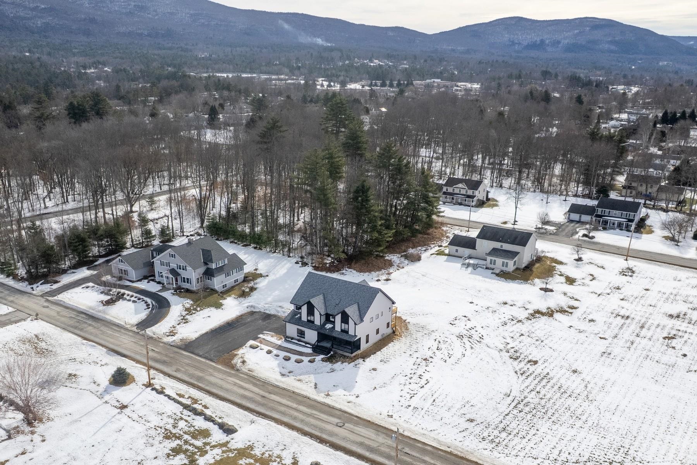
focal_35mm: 22
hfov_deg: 78.6
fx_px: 426
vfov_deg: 57.2
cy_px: 232
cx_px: 348
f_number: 2.8
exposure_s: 1/500
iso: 120
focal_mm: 8.38
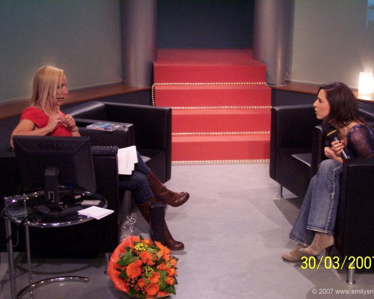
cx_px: 199
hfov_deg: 34.2
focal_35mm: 55
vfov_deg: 27.6
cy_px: 149
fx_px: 608
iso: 200
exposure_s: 1/15
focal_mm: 10.7
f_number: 4
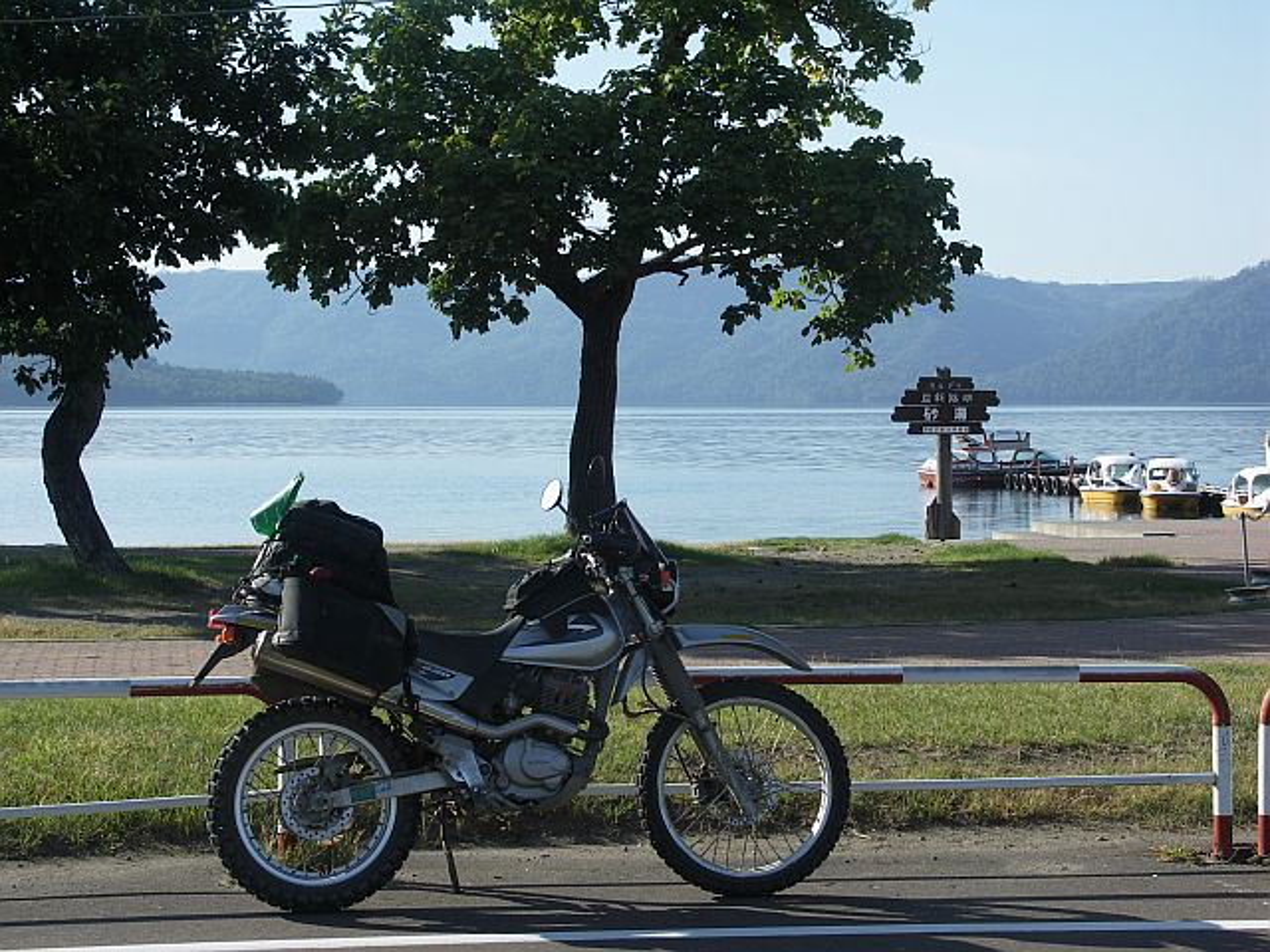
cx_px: 635
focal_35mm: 77
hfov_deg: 25.3
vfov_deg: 19.1
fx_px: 2825
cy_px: 476
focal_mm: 20
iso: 50
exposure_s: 1/250
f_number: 5.6
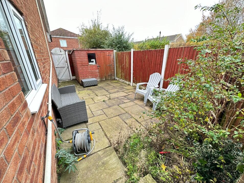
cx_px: 123
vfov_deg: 81.7
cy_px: 96
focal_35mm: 15
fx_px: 106
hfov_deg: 98.2
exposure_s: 1/99
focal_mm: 2.22
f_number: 2.2
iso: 80
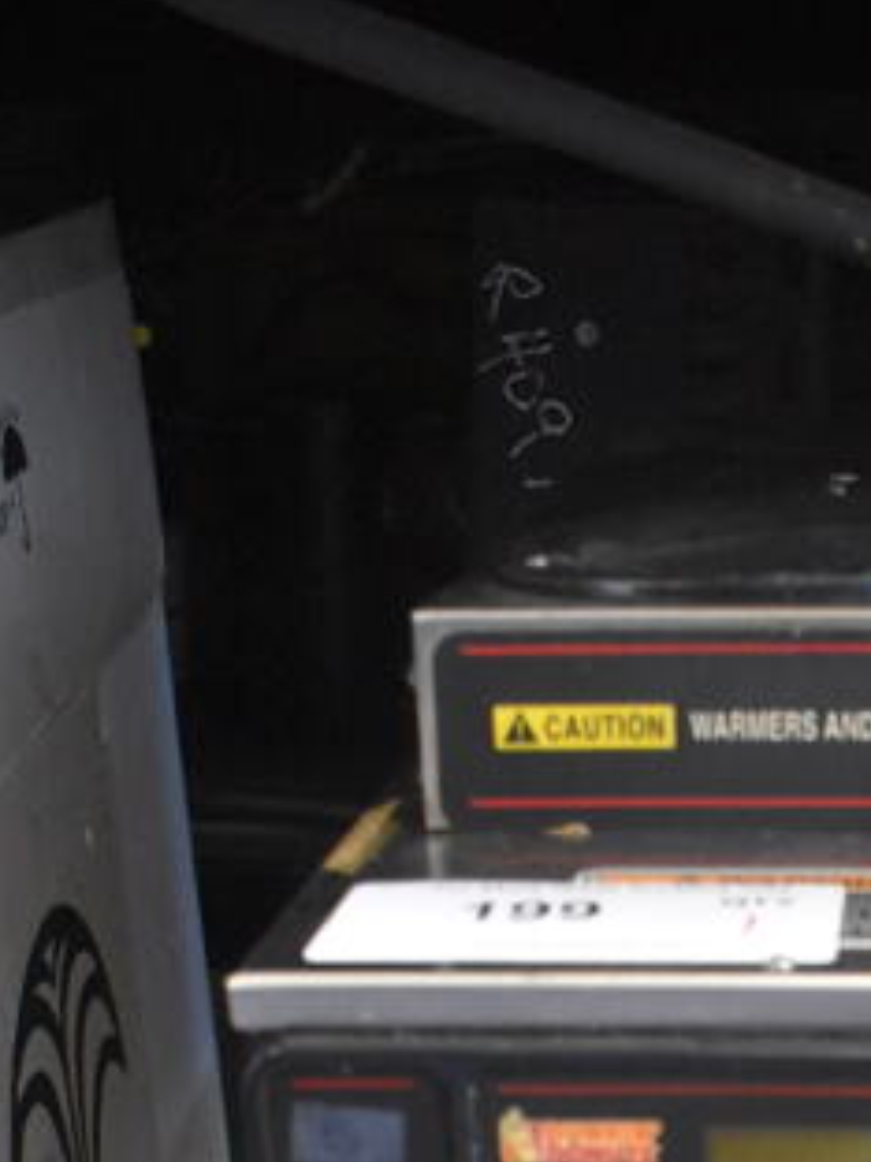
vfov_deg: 23.0
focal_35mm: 76
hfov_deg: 19.0
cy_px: 1492
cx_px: 804
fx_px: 2550
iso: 4500
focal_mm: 18
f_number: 3.5
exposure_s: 1/125
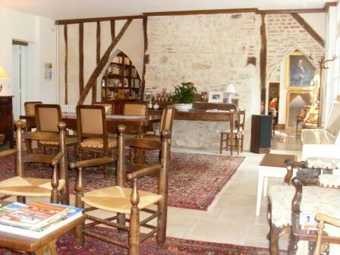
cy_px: 128
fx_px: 373
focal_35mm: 38
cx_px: 170
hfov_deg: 49.0
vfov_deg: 37.7
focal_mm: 6.3
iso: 400
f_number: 3
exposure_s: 1/45
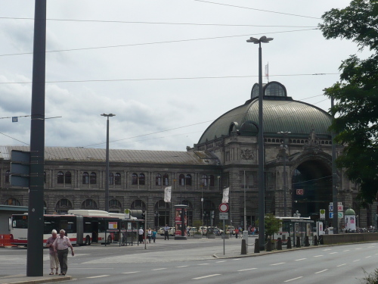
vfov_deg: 19.6
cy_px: 142
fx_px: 819
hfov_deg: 26.0
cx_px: 189
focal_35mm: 75
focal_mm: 9.1
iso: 100
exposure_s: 1/250
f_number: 10
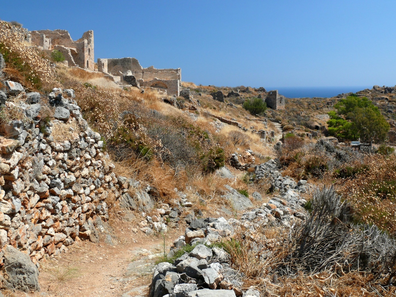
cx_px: 198
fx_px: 400
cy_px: 148
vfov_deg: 40.7
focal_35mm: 35
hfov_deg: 52.6
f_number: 5
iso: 100
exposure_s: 1/250
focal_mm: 7.4
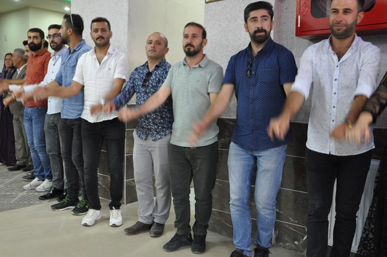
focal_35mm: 37
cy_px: 122
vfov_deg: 35.9
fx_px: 397
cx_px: 176
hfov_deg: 51.8
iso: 1250
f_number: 3.8
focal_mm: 22
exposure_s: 1/50
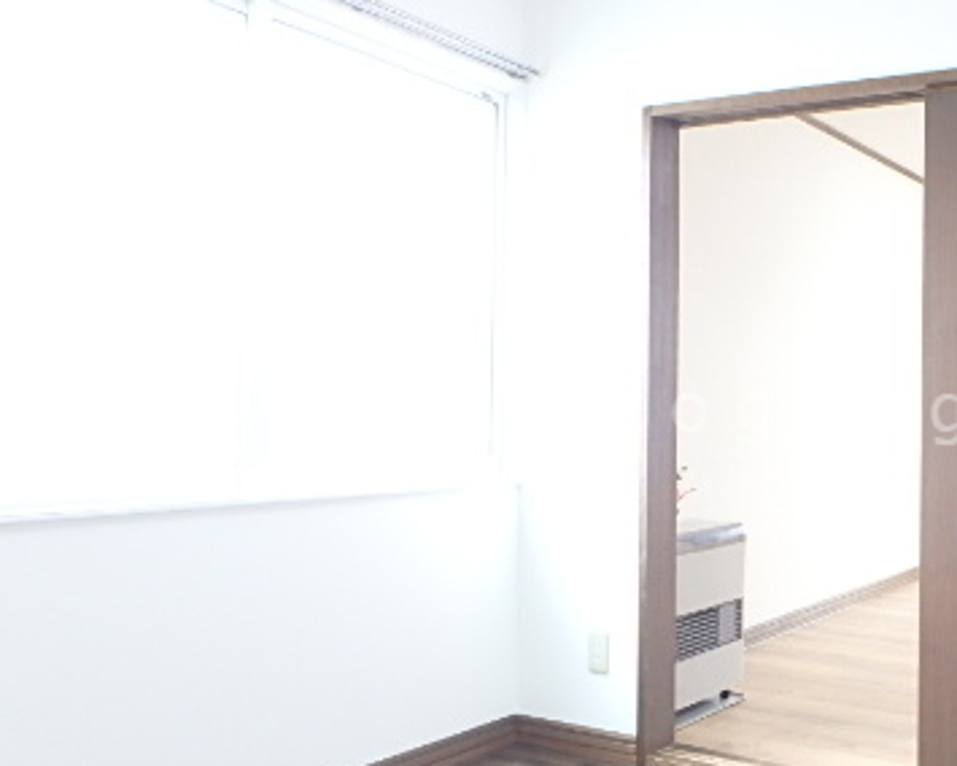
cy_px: 413
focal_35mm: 37
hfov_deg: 46.0
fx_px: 1048
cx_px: 795
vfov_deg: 40.1
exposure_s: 1/30
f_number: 3.5
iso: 320
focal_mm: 3.7
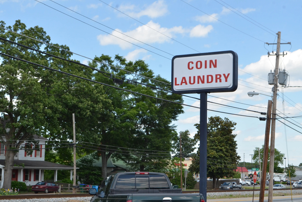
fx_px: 562
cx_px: 159
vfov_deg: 20.3
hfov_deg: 30.1
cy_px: 100
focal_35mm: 67
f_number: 10
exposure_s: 1/400
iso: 560
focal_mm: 42
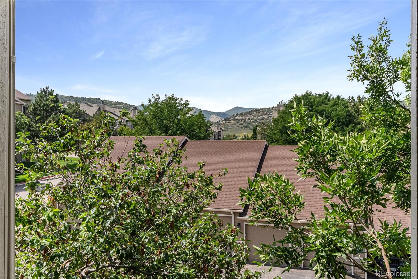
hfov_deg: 61.9
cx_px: 209
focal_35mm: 30
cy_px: 140
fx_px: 348
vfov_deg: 43.6
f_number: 8
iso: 2000
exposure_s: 1/8000
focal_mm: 20
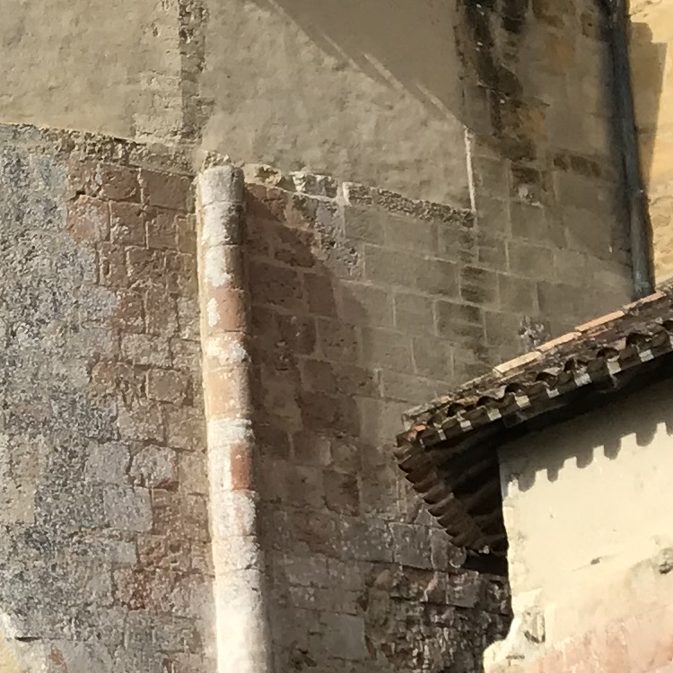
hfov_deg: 12.5
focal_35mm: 133
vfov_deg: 13.1
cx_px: -325
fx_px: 2925
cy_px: 552
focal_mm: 3.99
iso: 20
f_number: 1.8
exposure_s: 1/3096
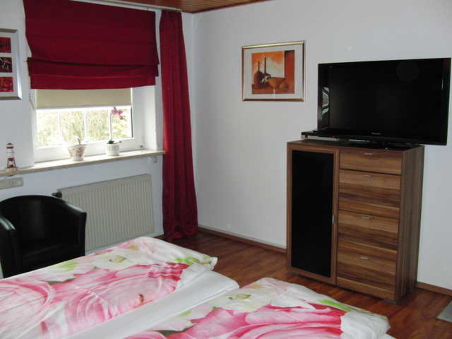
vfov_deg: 38.7
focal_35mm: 37
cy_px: 170
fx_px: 483
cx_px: 226
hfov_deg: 50.1
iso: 400
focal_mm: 6.42
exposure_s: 1/40
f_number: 3.6
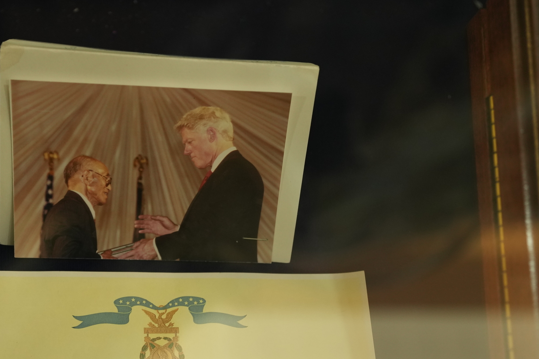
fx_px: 928
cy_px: 231
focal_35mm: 62
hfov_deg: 32.0
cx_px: 155
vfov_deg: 21.9
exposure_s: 1/40
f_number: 2.8
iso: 1000
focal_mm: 35
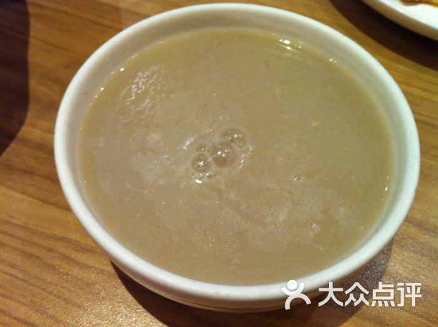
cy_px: 164
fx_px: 442
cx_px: 219
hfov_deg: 52.7
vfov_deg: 40.6
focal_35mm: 35
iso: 125
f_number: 2.8
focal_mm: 3.85
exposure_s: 1/15
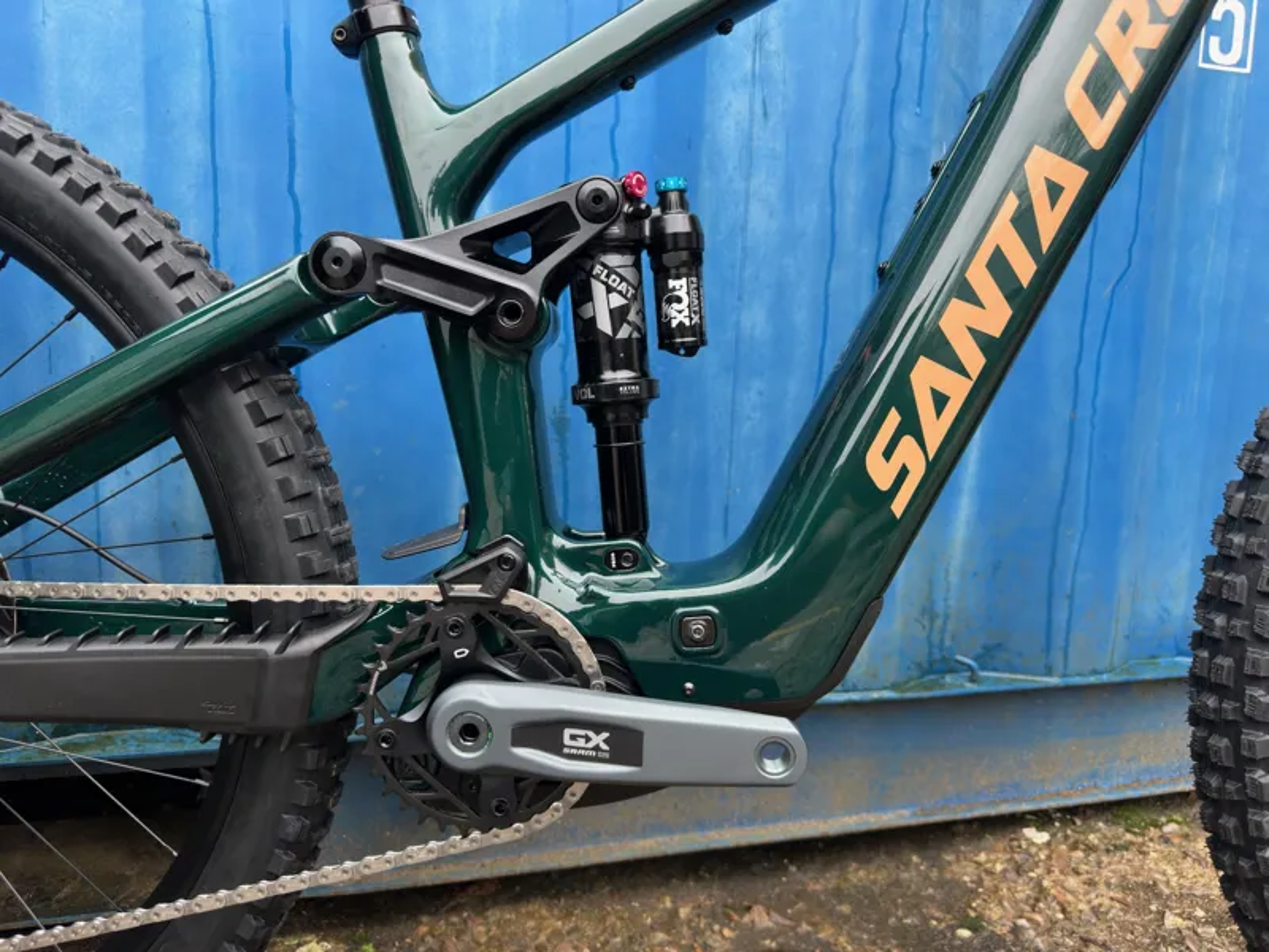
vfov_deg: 56.8
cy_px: 476
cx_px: 634
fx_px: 880
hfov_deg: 71.6
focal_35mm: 24
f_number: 1.78
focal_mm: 6.86
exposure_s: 1/64
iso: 125
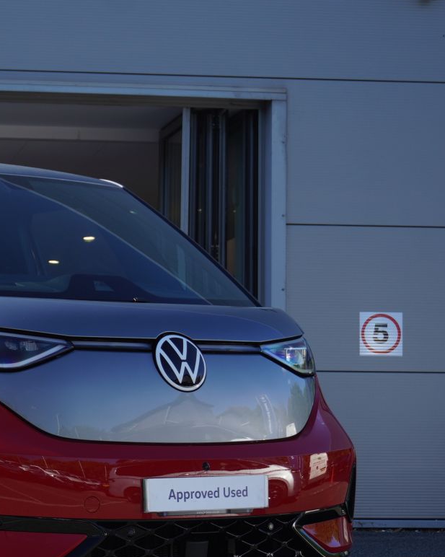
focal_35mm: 105
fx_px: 1730
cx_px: -63
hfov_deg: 14.3
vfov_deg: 18.2
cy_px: 367
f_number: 5.6
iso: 160
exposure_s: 1/160
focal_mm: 36
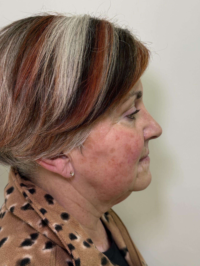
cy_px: 133
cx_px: 100
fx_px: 370
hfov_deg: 30.3
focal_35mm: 48
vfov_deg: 39.7
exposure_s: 1/120
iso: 125
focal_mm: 6.76
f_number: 1.78
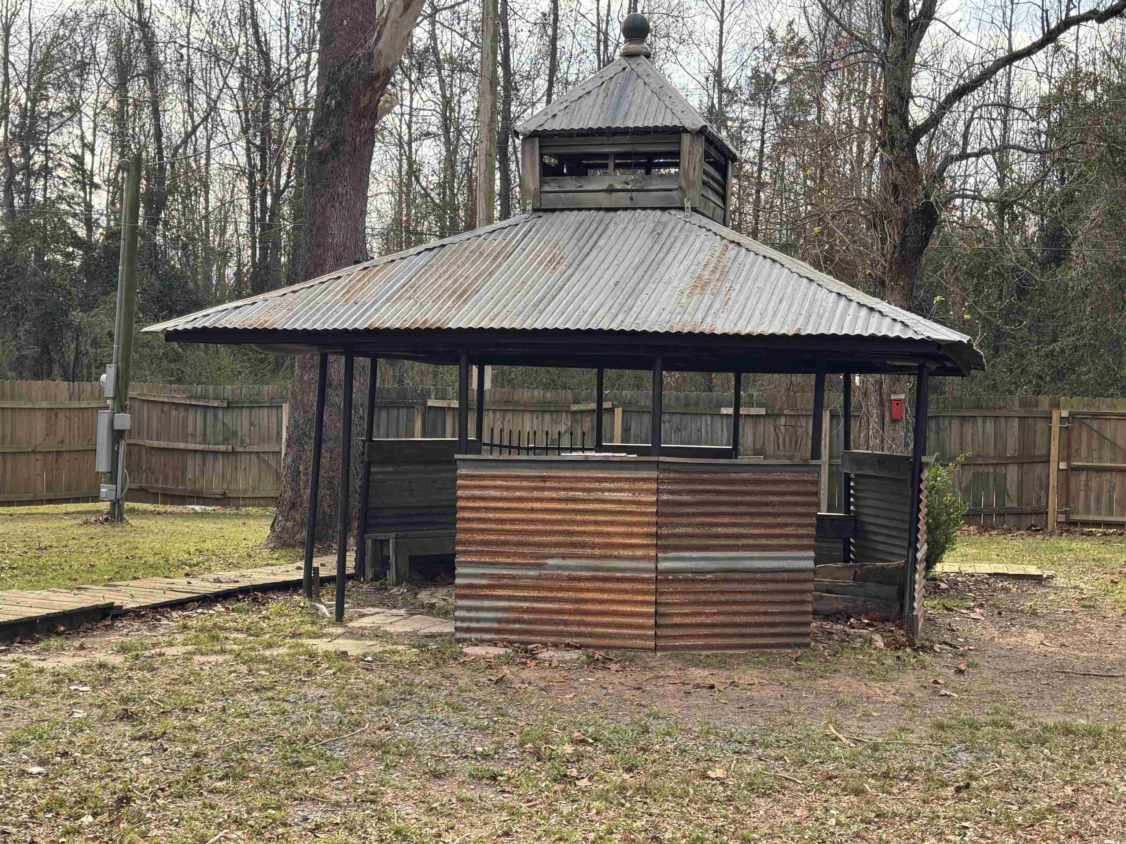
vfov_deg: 30.3
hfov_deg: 39.7
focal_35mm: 48
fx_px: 1561
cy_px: 422
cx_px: 563
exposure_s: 1/765
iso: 64
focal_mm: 6.76
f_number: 1.78
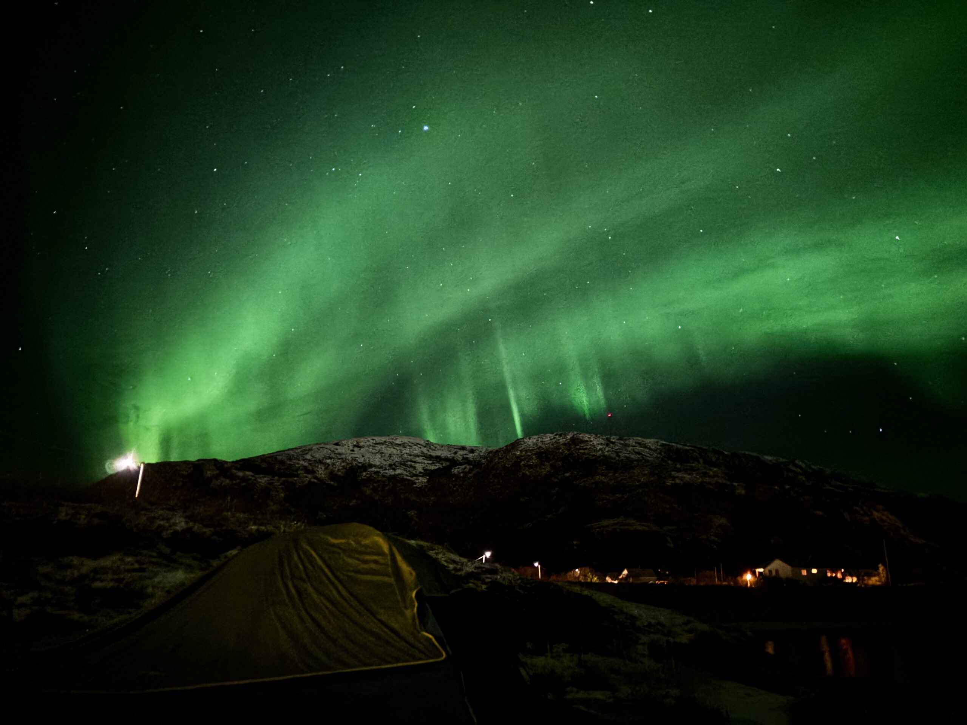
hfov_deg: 67.3
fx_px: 726
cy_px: 362
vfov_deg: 53.1
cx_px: 484
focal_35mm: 26
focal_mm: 5.96
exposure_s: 1
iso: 8000
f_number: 1.6
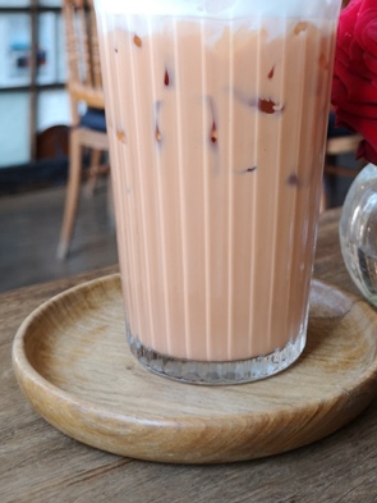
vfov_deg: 32.6
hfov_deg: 26.5
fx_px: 798
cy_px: 23
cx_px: 245
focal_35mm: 55
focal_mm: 3.95
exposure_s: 1/50
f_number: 1.8
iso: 200
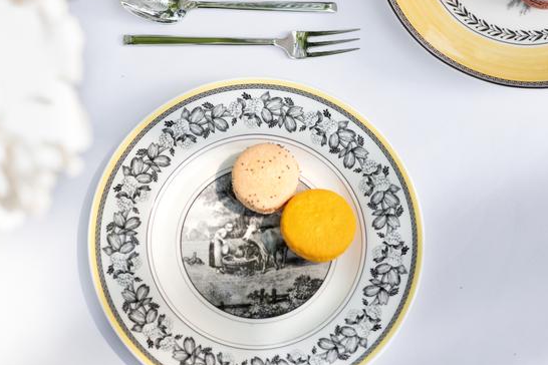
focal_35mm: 112
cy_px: 193
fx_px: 1705
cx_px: 256
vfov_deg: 12.2
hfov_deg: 18.3
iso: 31
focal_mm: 85
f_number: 3.5
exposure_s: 1/250
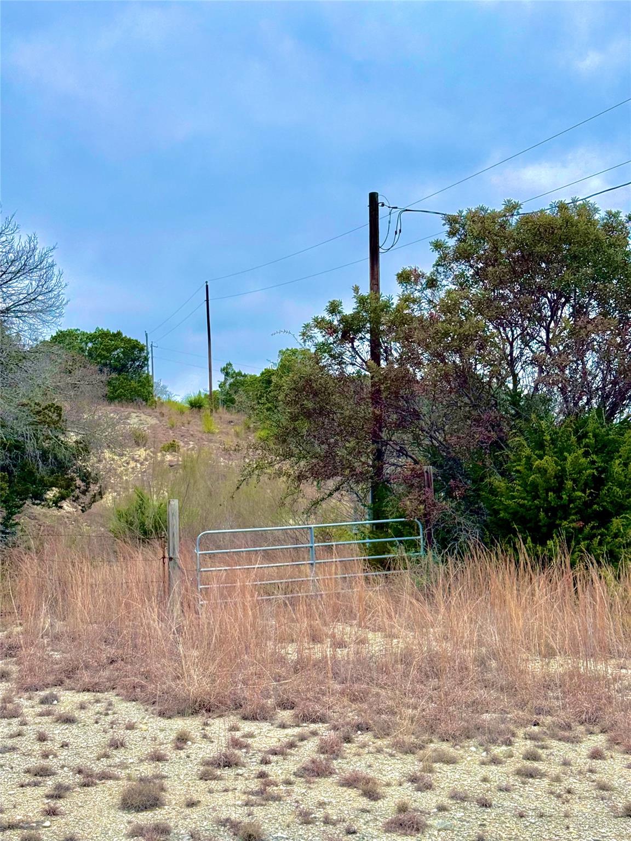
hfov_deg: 30.3
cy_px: 420
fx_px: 1167
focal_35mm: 48
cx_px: 316
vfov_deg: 39.7
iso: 64
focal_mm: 6.76
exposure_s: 1/2833
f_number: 1.78
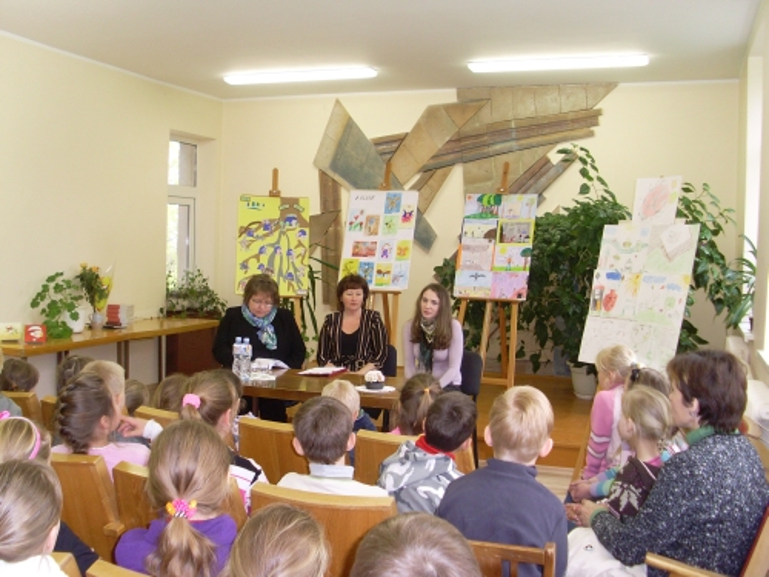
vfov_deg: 37.7
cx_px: 384
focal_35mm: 38
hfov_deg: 49.0
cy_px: 288
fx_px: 844
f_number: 3
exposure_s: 1/45
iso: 120
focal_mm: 6.3
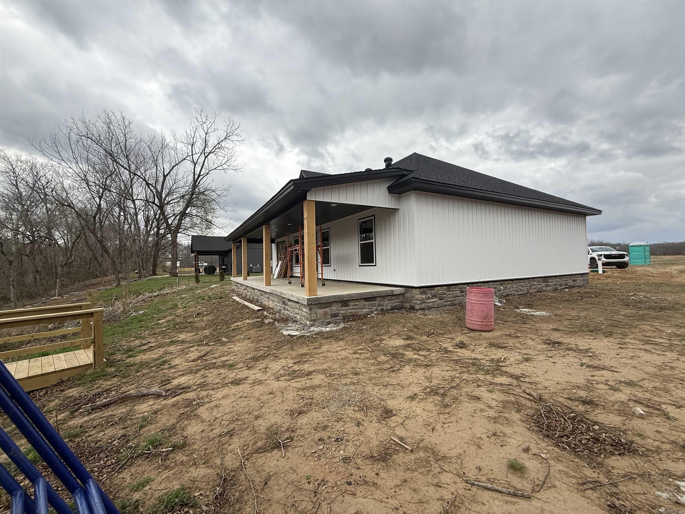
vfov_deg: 85.7
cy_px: 257
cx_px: 342
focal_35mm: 14
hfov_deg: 102.1
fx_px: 277
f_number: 2.2
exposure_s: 1/1050
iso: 64
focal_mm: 2.22
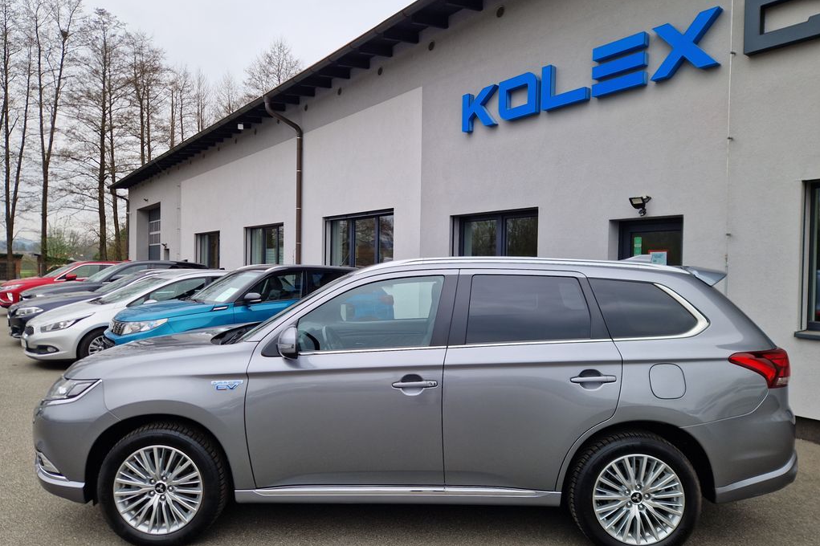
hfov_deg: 73.8
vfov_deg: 53.1
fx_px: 546
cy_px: 279
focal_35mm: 24
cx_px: 410
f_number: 1.8
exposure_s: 1/5848
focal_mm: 5.4
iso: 50
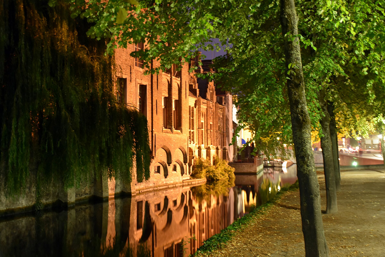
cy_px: 128
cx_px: 192
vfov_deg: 29.9
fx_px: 481
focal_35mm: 45
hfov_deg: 43.6
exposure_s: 2
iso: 800
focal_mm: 30
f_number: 4
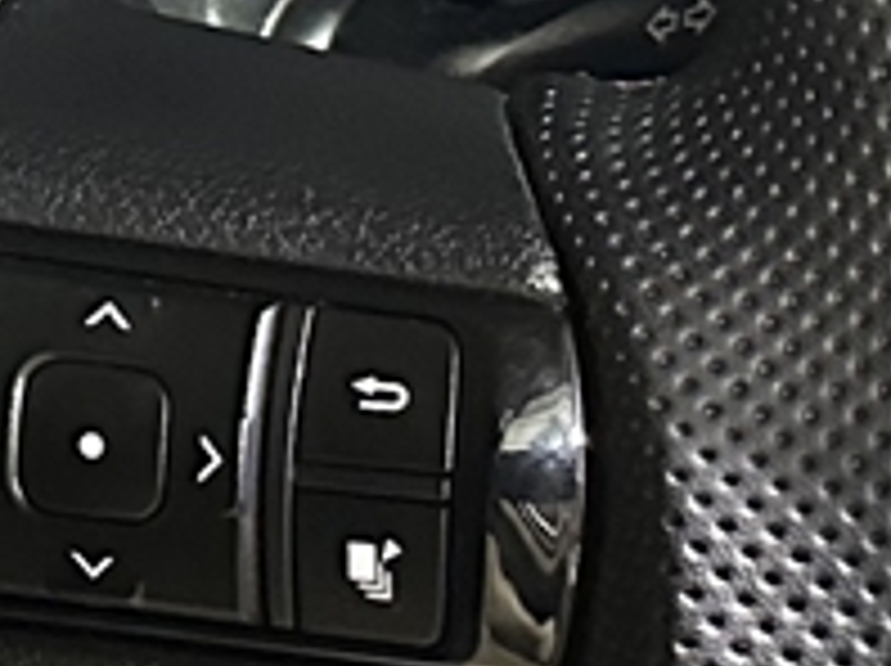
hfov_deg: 9.9
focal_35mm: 182
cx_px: -1071
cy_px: 223
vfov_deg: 8.1
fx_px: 4679
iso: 1000
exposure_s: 1/33
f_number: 1.78
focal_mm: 6.86
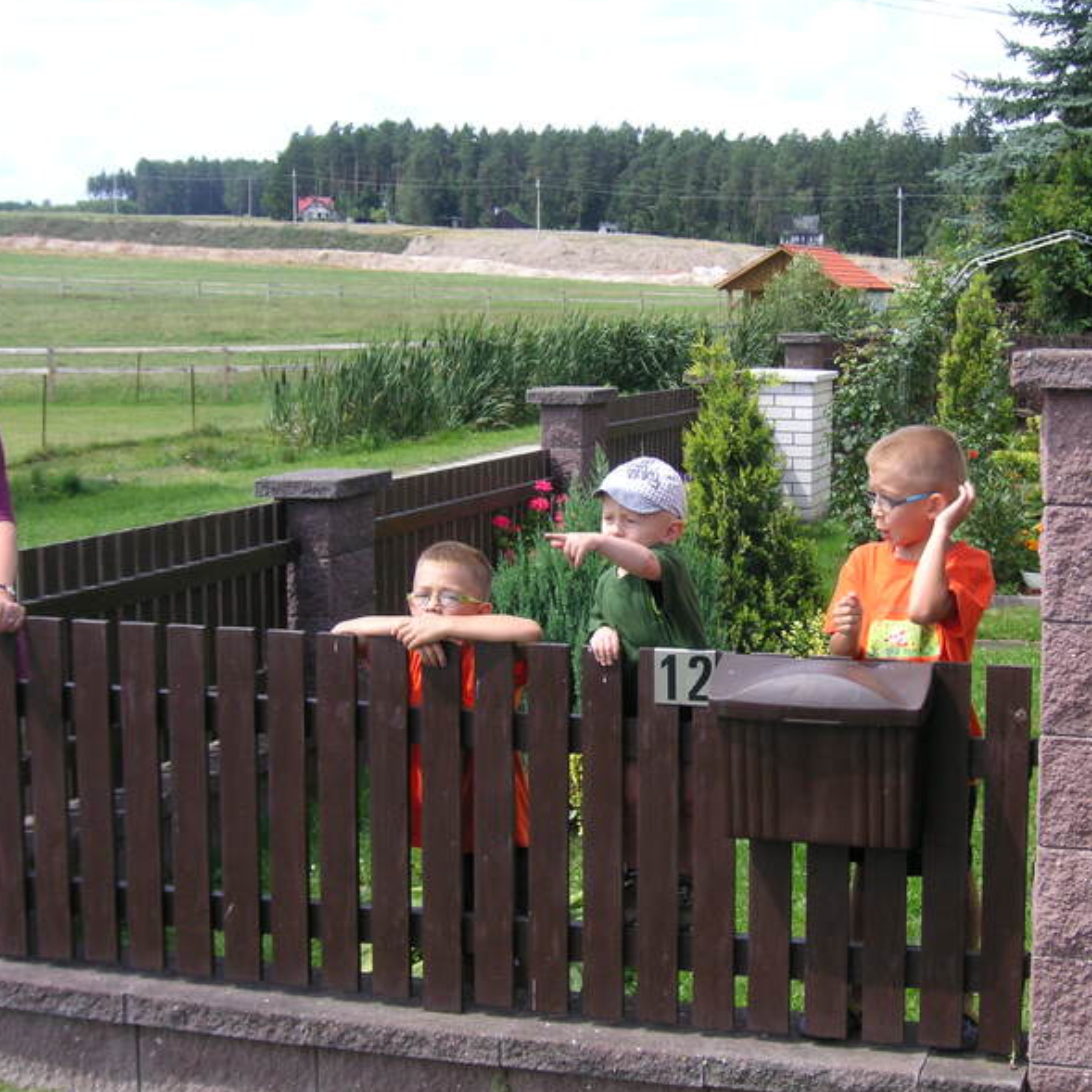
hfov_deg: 28.6
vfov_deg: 28.6
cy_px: 543
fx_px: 2141
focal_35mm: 60
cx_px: 640
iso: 50
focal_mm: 8.4
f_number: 3.4
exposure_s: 1/350
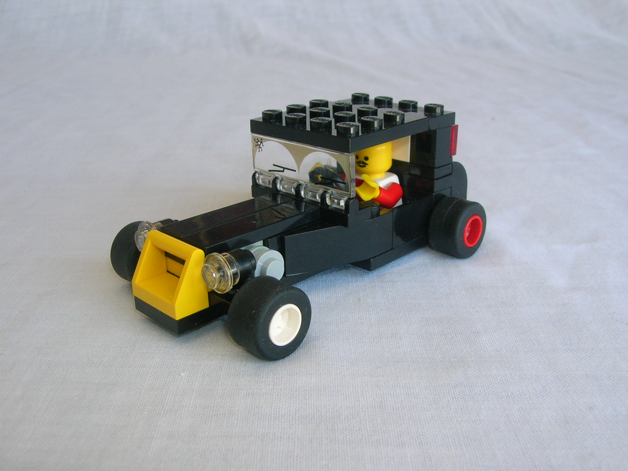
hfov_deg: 51.4
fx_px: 653
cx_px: 314
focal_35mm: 36
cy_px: 236
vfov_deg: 39.7
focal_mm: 6
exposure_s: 1/26
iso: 50
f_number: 4.9
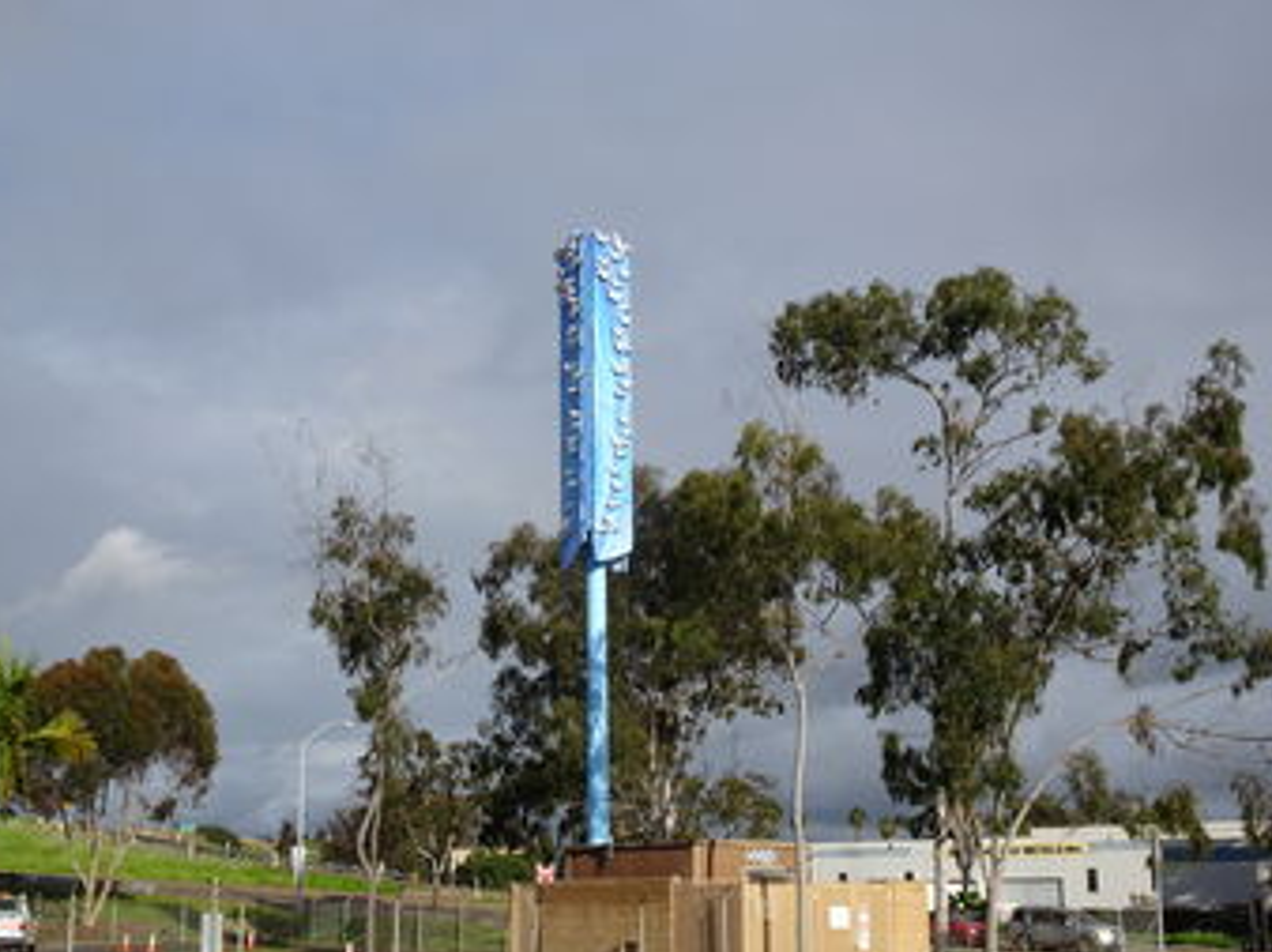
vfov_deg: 32.1
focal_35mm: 45
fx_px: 1652
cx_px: 583
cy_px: 561
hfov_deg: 42.1
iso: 80
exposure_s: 1/1000
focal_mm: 6.56
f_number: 4
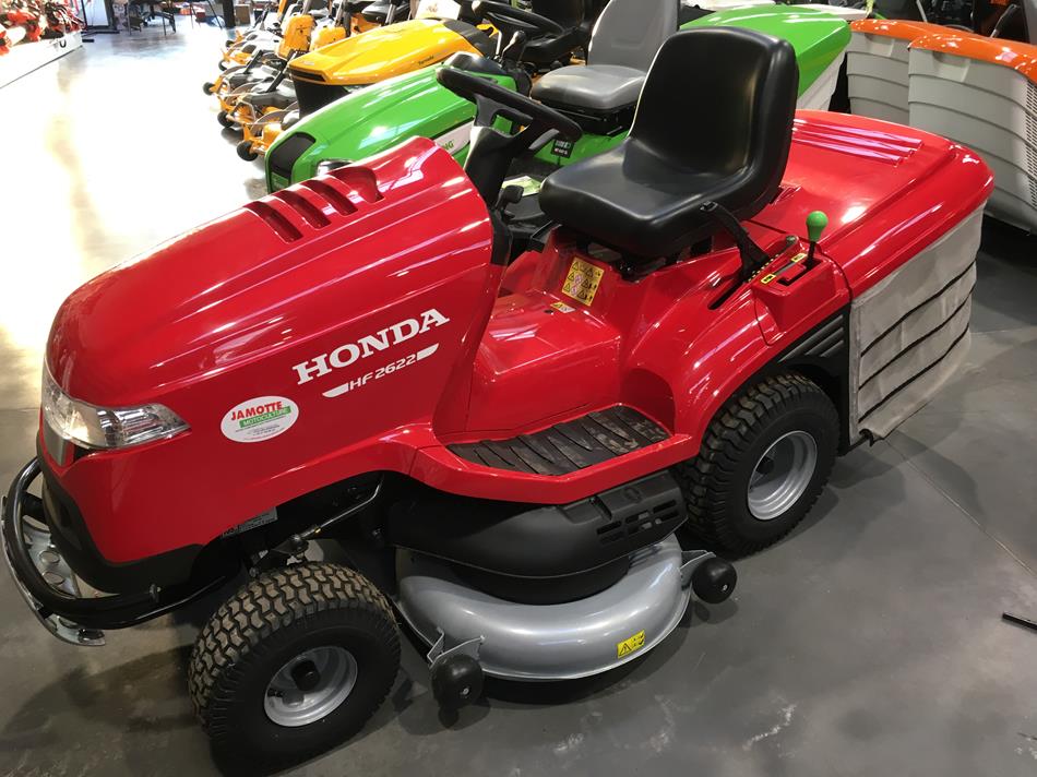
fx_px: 869
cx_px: 518
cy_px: 388
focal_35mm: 29
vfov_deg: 48.2
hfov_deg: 61.7
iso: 80
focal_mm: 4.15
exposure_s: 1/33
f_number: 2.2
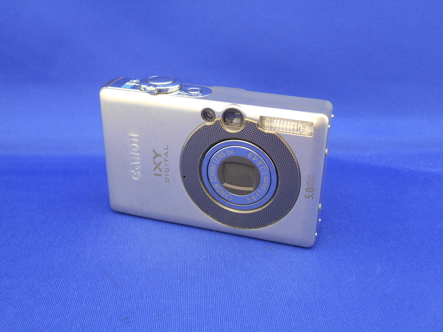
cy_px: 166
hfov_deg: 45.8
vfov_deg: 35.1
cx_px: 222
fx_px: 525
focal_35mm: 41
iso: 80
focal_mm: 7.2
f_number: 3.9
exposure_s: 1/2
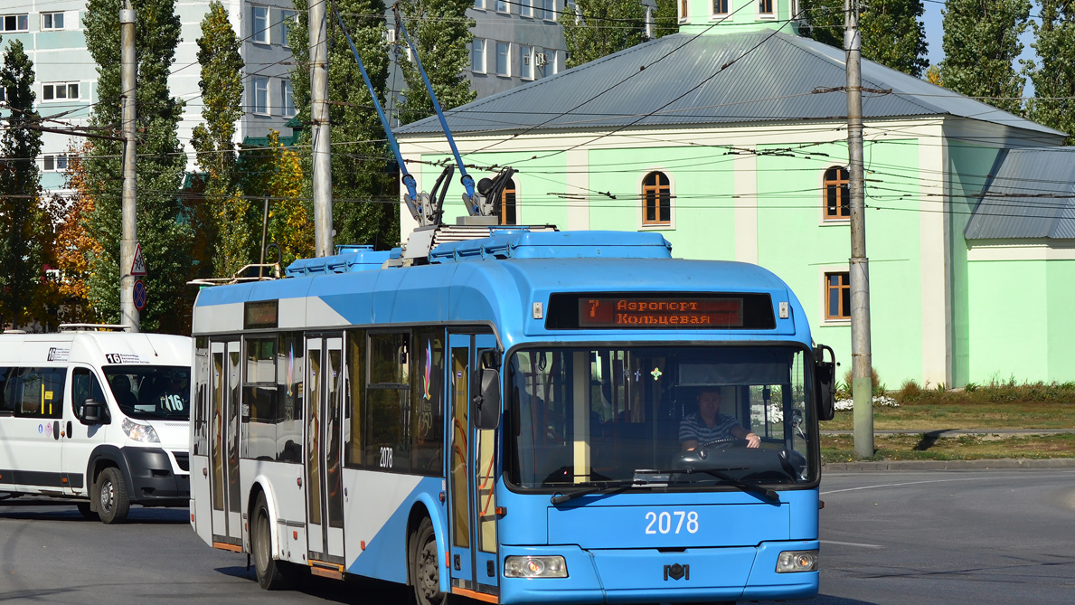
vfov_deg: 10.9
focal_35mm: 111
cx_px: 540
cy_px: 304
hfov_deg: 19.3
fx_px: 3164
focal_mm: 70
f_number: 8
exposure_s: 1/1000
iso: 200
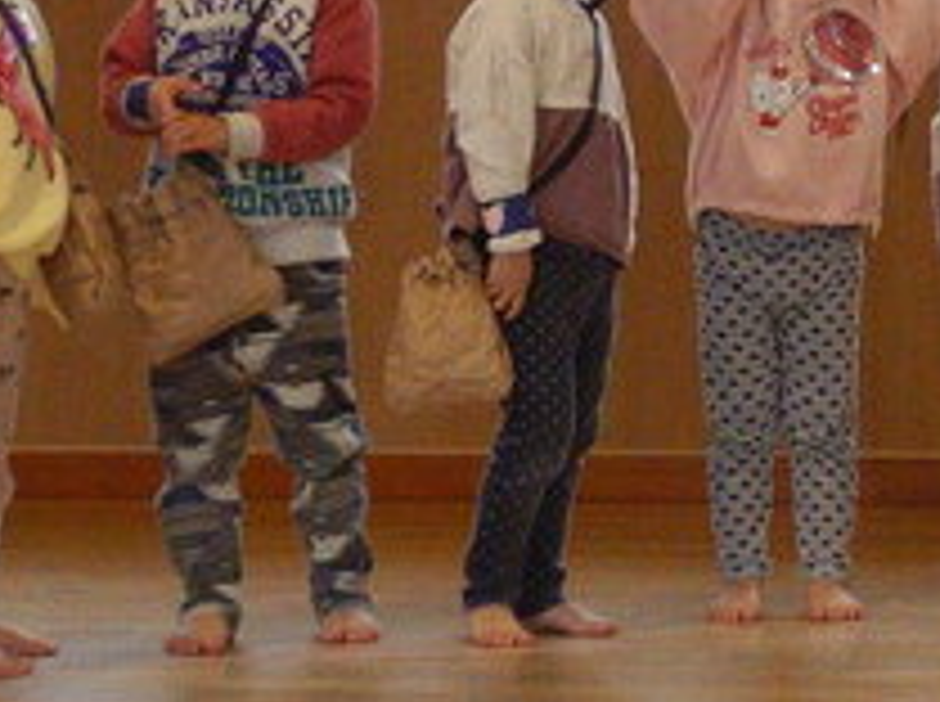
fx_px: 4419
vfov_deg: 9.0
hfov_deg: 11.7
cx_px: 1331
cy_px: 94
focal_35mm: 163
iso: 160
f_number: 4.2
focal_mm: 6.1
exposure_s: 1/30
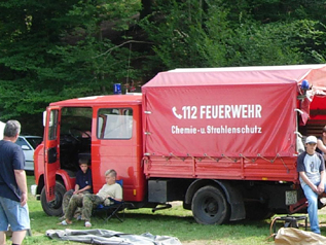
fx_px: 904
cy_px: 103
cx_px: 382
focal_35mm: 96
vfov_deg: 15.4
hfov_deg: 19.4
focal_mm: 7.8
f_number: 2.8
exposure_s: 1/287
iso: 64
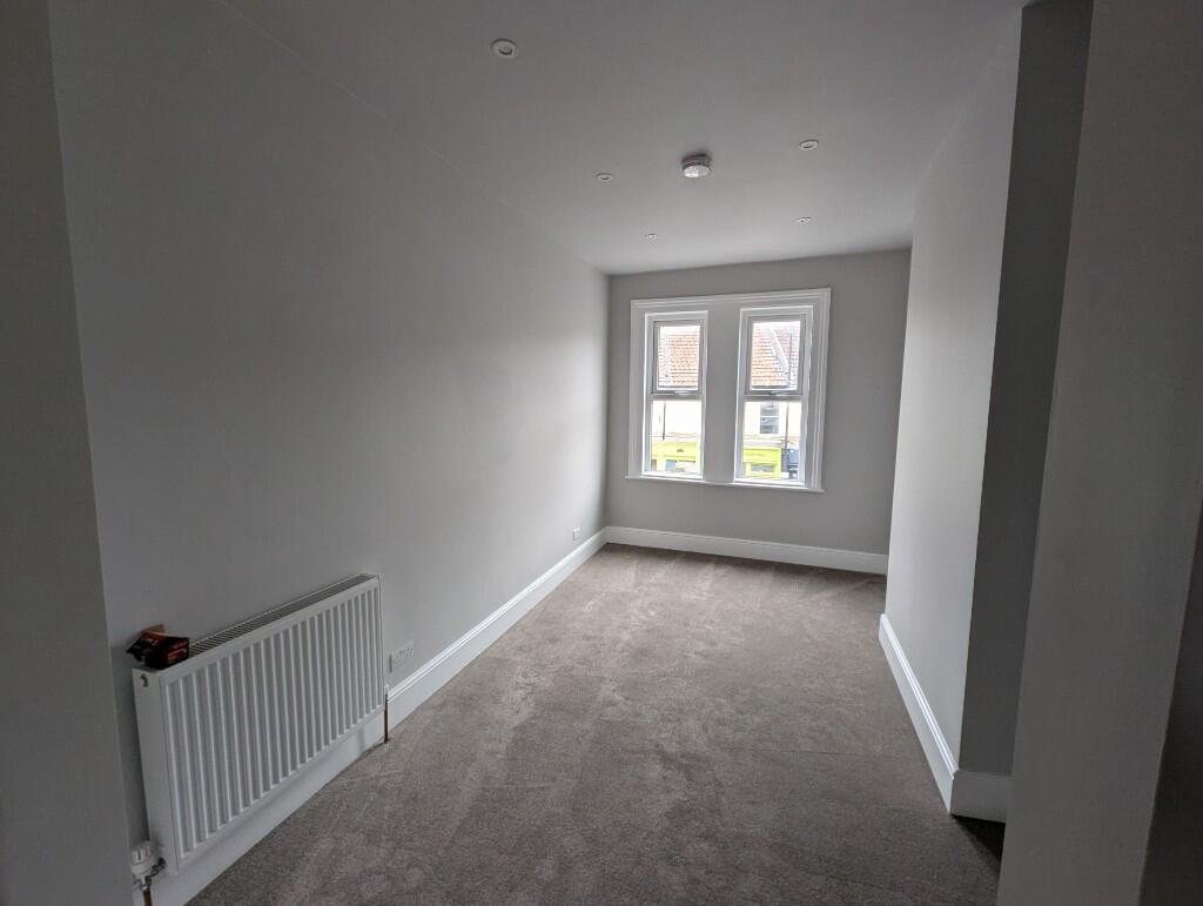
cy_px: 453
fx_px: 452
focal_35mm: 13
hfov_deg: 106.1
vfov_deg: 90.1
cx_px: 602
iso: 54
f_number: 2.2
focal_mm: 1.95
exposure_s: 1/52.3
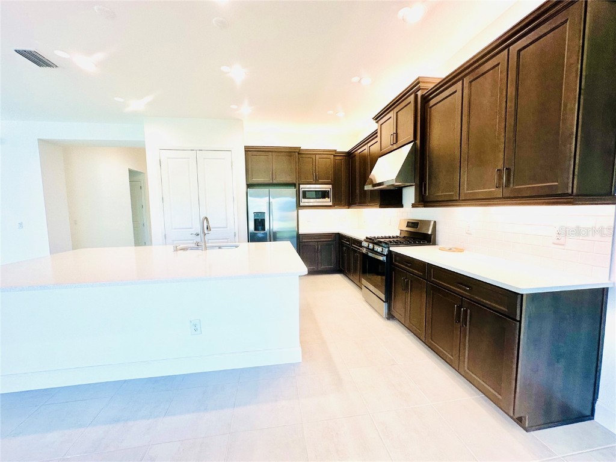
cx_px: 308
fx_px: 249
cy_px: 231
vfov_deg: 85.7
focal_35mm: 14
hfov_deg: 102.1
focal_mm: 2.22
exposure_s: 1/120
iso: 100
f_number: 2.2
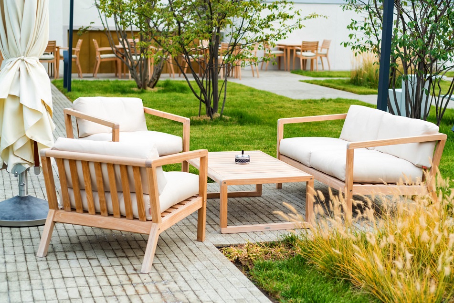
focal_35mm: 63
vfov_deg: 21.6
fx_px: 795
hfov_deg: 31.8
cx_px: 255
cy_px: 130
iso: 800
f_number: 7.1
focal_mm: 50
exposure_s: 1/1600
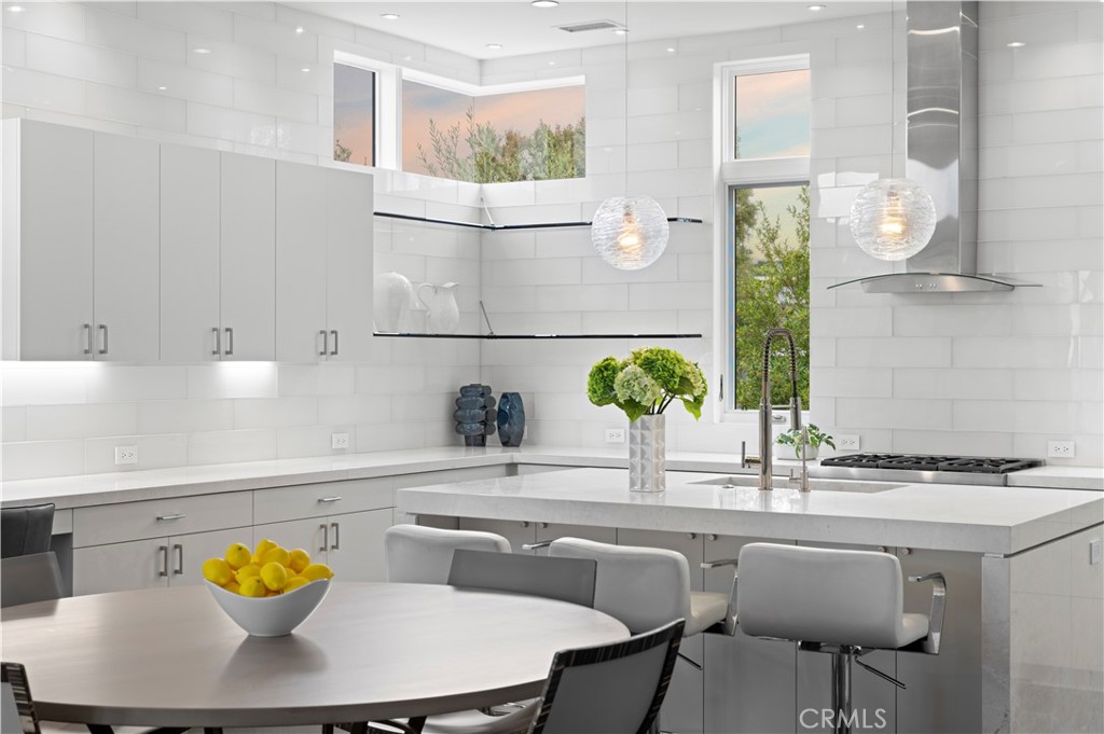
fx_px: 1532
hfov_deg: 39.6
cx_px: 552
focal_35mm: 50
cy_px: 367
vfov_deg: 26.9
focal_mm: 50
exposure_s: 1/1.25
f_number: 8
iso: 200
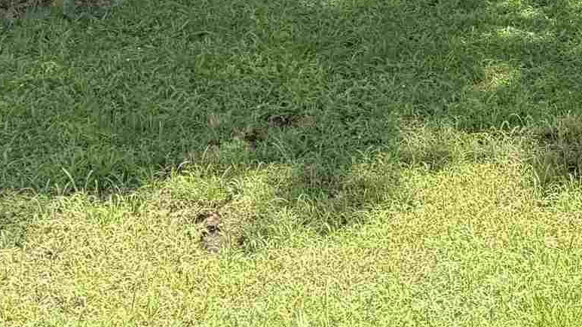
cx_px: 943
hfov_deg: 17.8
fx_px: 1605
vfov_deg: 10.5
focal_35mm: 104
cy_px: -379
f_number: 1.78
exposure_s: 1/708
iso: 80
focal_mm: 6.76
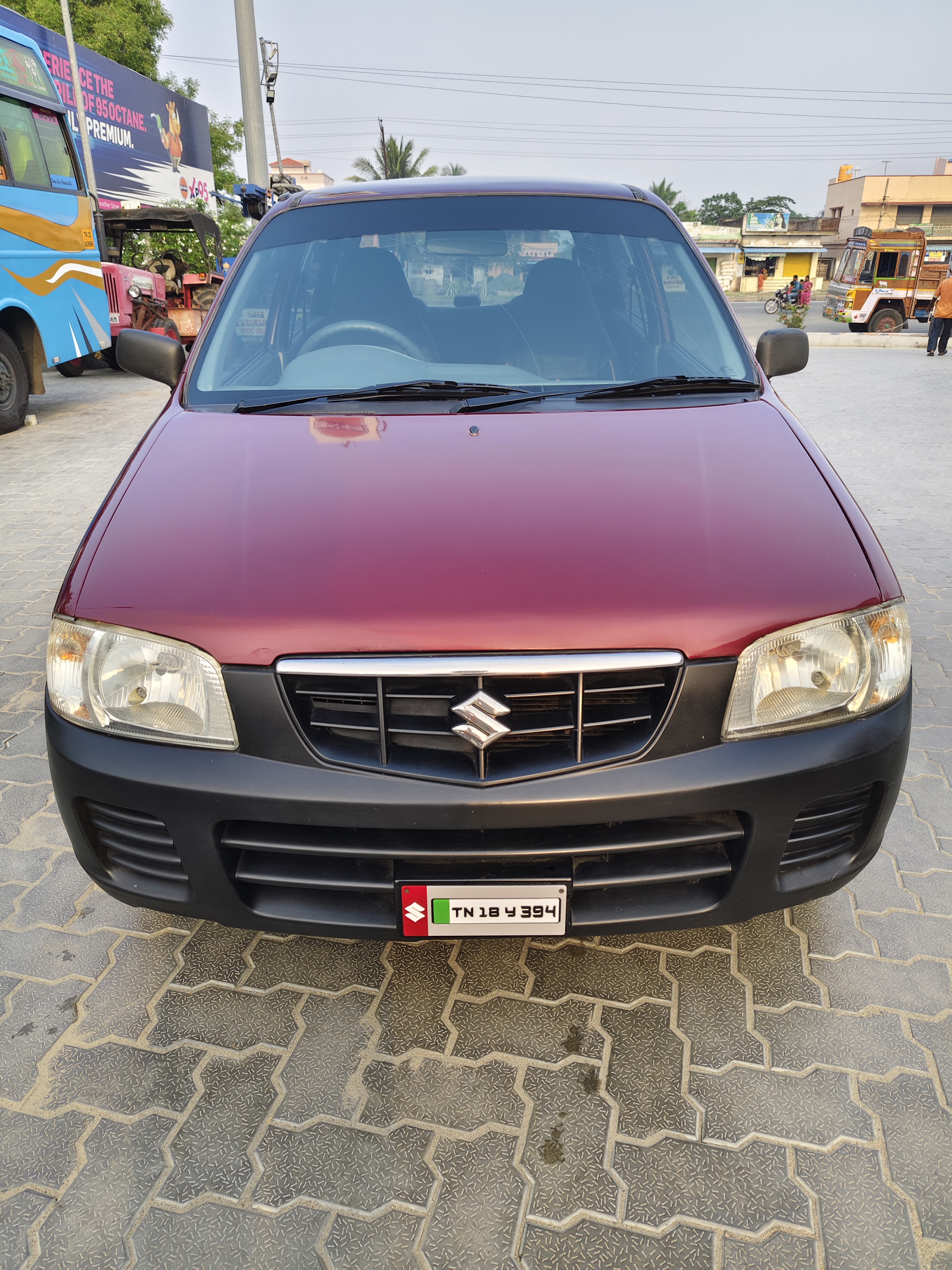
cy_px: 635
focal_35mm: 24
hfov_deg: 56.8
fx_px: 880
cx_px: 476
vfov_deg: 71.6
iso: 67
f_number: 1.88
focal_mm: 5.56
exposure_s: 1/217
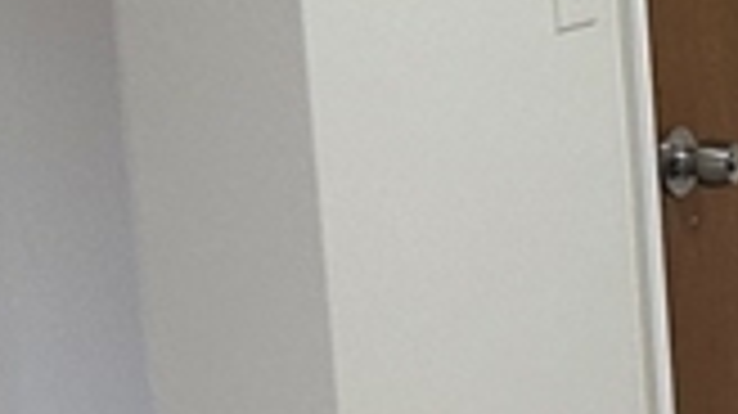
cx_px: 2259
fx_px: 3188
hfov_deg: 9.8
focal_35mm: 163
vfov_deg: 7.4
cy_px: 198
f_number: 1.78
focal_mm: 6.86
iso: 160
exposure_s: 1/120
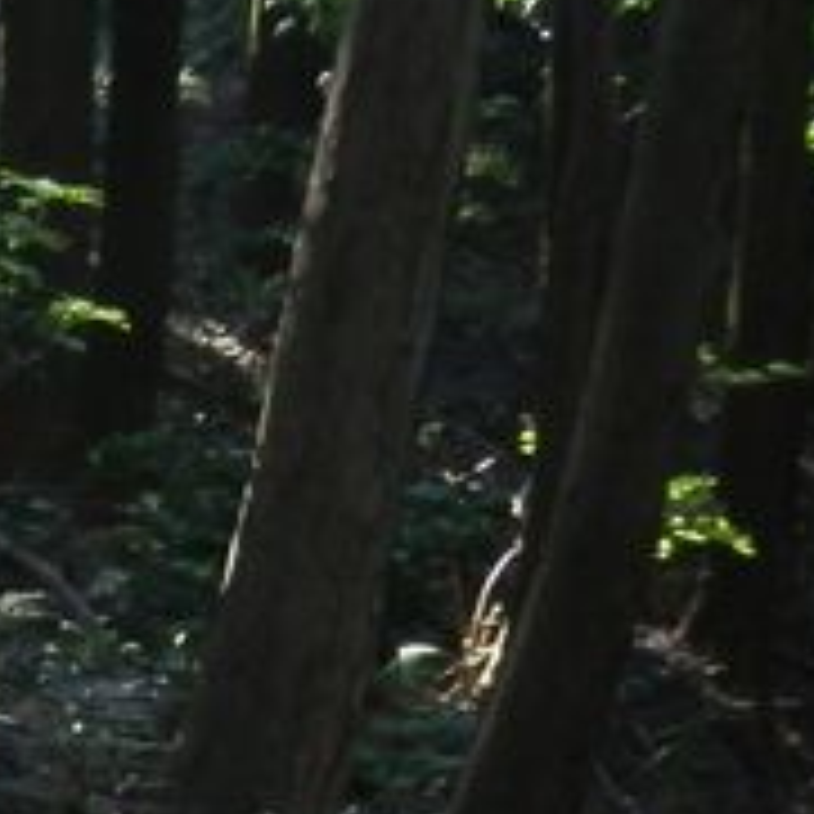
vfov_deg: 8.9
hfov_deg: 8.6
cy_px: 1277
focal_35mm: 191
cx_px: -922
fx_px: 5081
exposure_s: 1/40
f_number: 4
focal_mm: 8.9
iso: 200
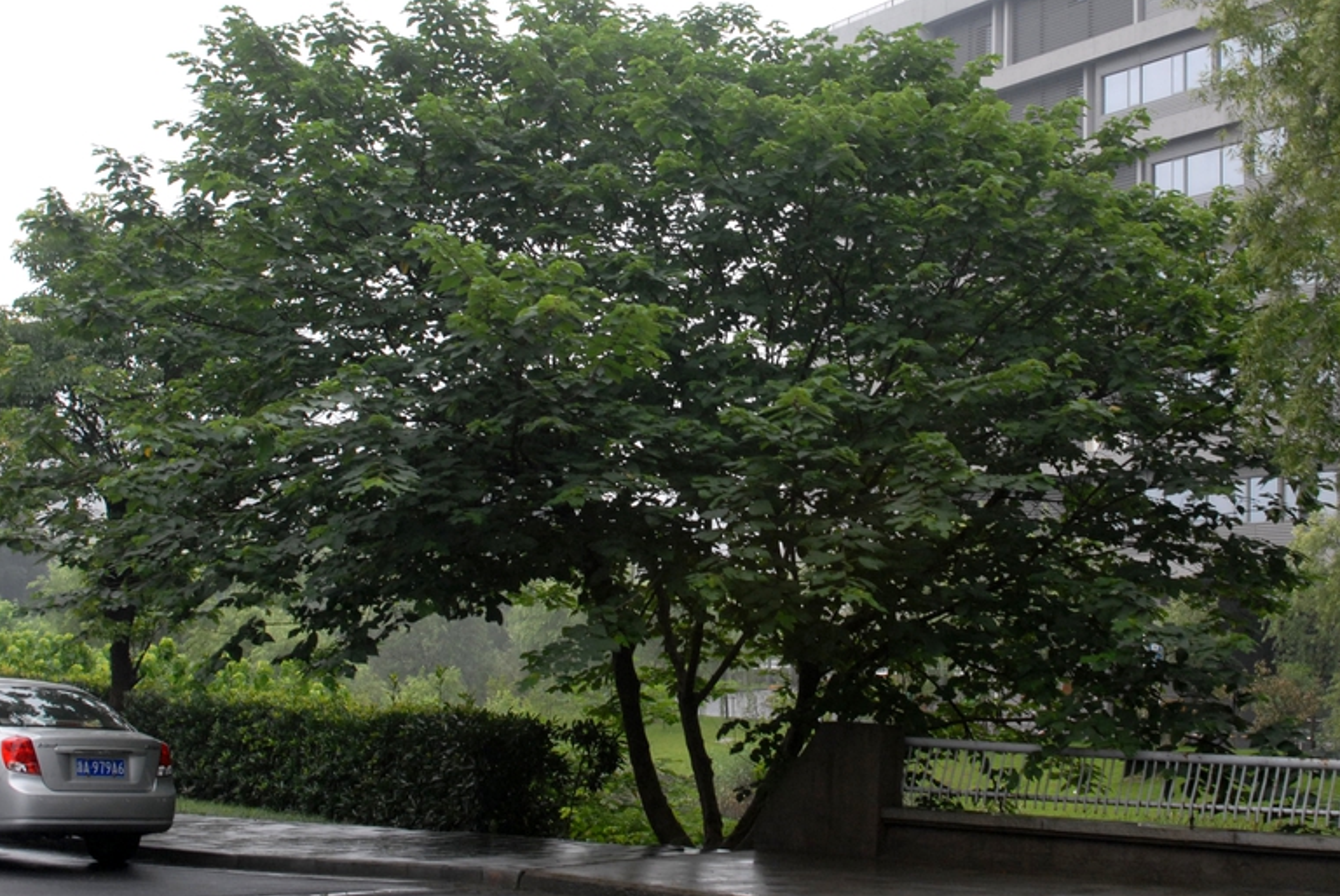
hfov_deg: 35.6
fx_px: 2087
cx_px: 735
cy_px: 337
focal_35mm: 56
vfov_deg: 24.2
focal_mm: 28
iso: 400
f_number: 8
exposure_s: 1/160
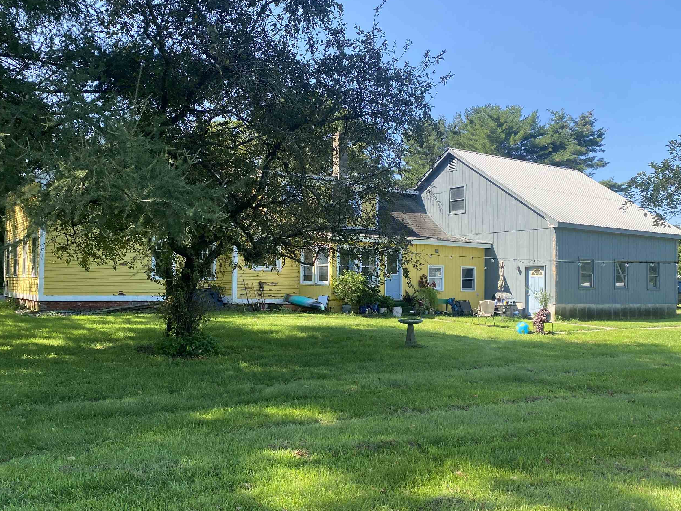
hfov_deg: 56.7
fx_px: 630
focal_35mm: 32
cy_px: 263
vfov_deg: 44.2
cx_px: 307
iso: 32
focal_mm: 4.25
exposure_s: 1/772
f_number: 1.8
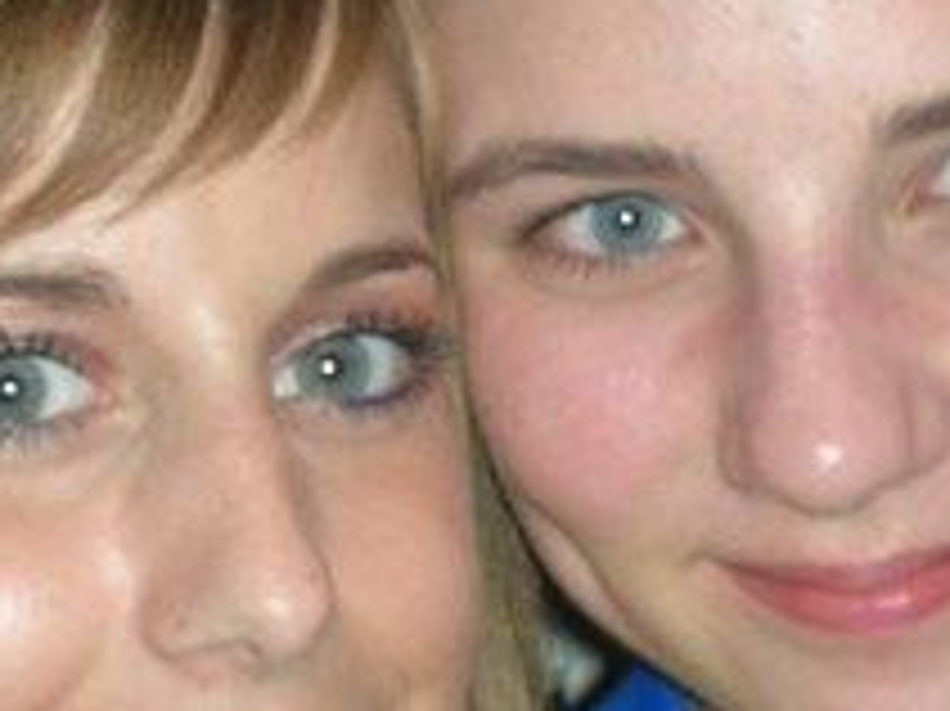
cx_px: 558
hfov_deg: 18.5
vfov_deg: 13.9
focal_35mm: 106
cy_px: 207
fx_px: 2907
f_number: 3
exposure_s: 1/60.1
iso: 50
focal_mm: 5.8
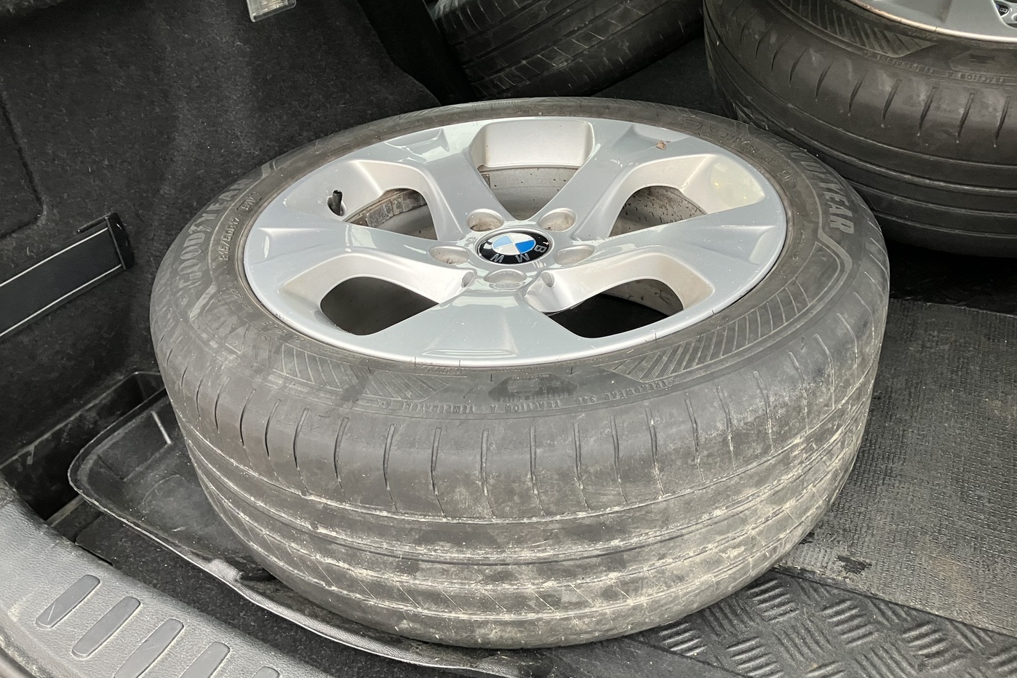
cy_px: 345
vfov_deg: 43.6
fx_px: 847
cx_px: 517
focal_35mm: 30
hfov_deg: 61.9
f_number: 1.8
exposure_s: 1/50
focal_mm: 3.99
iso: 200
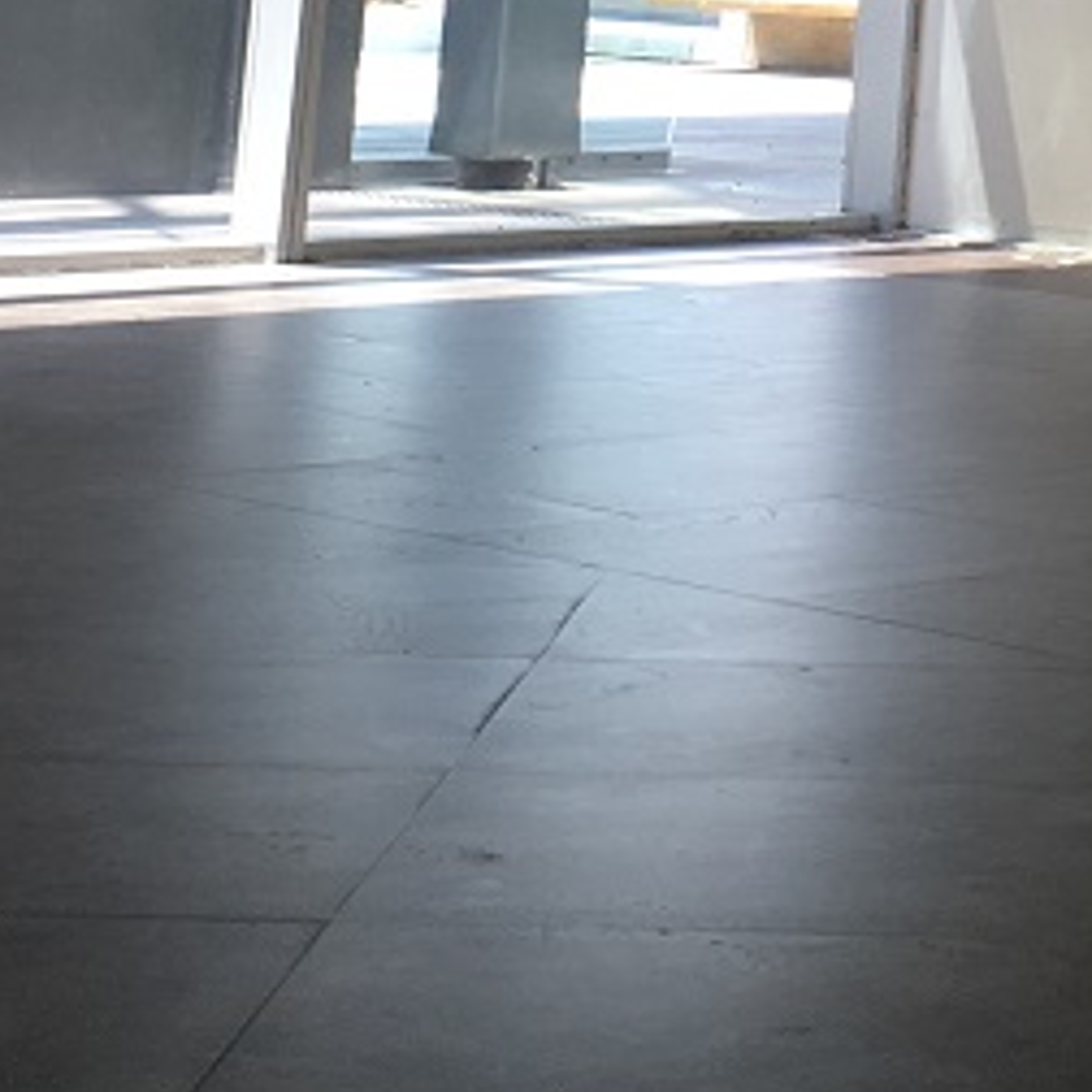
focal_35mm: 104
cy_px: -308
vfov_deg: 15.9
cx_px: 1127
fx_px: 3712
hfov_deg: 16.3
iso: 25
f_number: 2.2
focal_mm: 4.15
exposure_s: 1/60
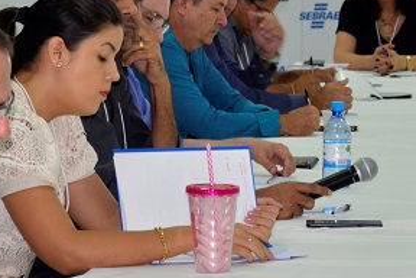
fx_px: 2313
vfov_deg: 6.9
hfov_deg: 10.3
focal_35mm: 200
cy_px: 117
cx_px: 299
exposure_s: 1/50
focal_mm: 55
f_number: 5.6
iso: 200
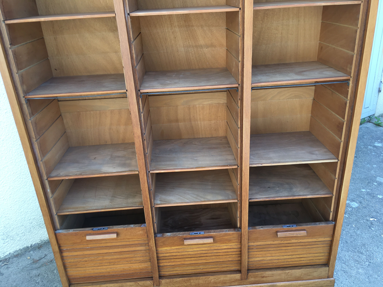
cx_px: 192
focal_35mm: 29
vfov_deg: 48.2
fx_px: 321
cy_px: 144
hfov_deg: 61.7
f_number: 2.2
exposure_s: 1/102
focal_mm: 4.15
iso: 25
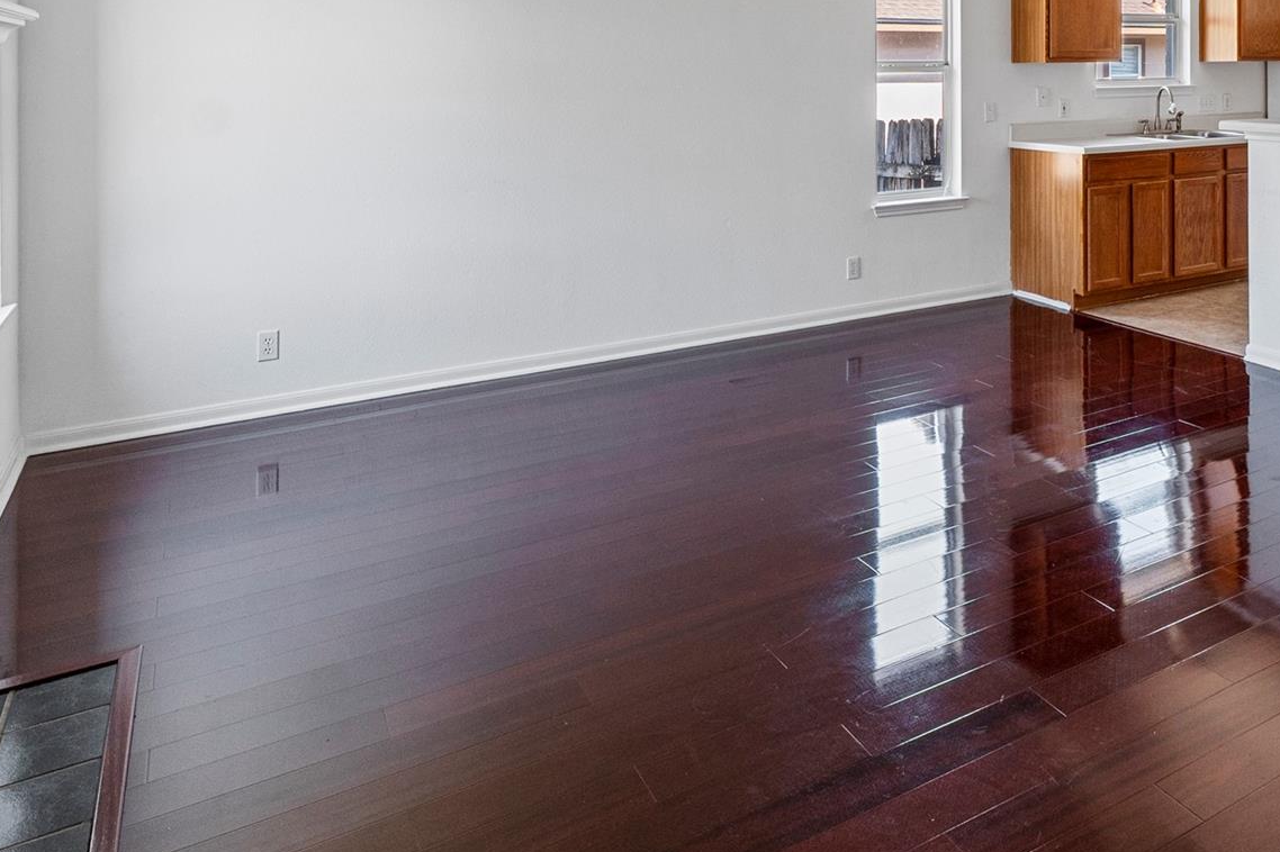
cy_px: 240
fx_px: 960
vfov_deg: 46.6
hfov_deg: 65.1
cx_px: 882
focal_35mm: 27
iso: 400
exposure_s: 1/2.5
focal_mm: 10
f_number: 9
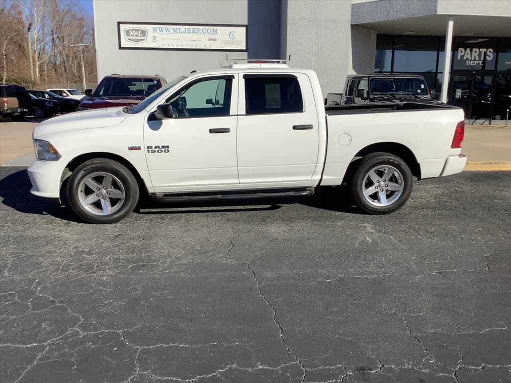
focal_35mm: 31
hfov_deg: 58.4
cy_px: 192
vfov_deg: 45.4
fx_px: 458
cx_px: 256
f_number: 2.4
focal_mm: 3.3
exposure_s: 1/2331
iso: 25
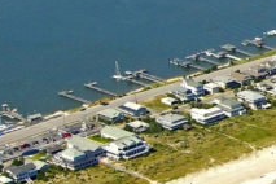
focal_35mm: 173
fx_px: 1326
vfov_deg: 7.9
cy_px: 53
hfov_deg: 11.3
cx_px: 447
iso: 400
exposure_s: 1/1000
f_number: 7.6
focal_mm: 24
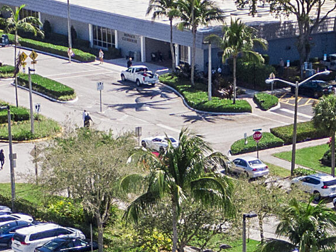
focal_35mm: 171
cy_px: 402
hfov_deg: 11.5
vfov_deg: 8.4
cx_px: 259
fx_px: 1659
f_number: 3.2
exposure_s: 1/800
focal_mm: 5.57
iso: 100
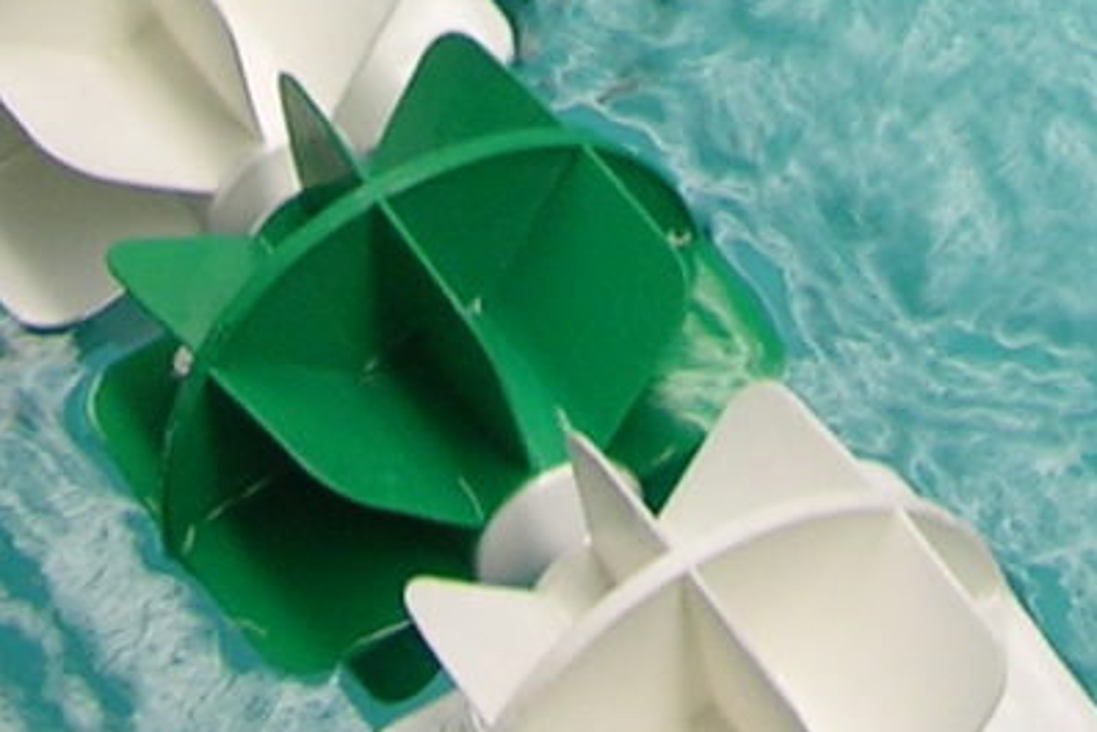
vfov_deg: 5.6
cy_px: -1421
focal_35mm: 229
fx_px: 6980
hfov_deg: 9.0
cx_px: 975
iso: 50
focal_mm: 8.9
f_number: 2.8
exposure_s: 1/32.8
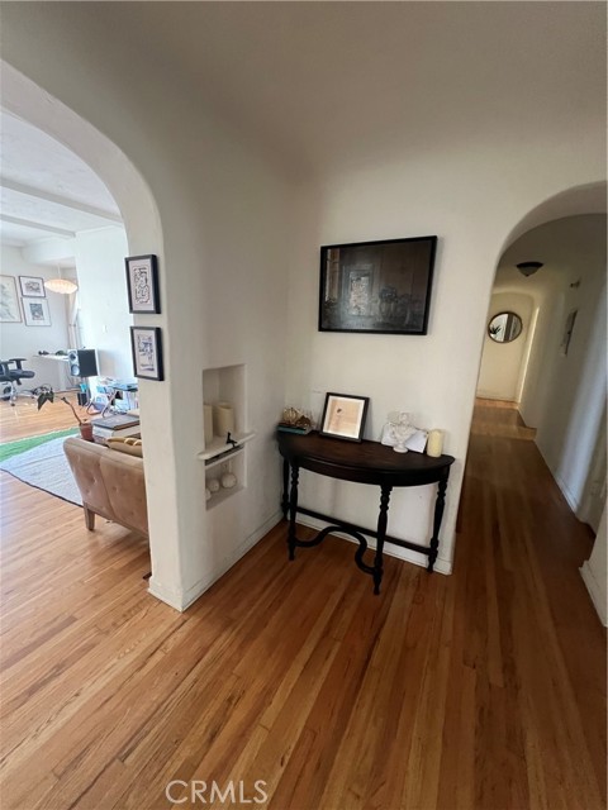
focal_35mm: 13
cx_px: 304
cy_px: 405
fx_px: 304
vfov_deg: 106.2
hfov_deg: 89.9
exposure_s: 1/60
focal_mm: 1.57
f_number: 1.8
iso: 640
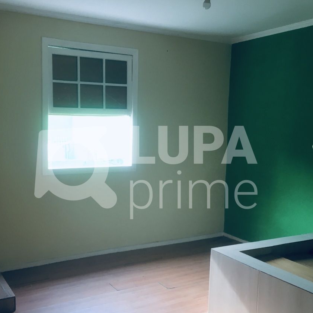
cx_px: 146
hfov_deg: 42.8
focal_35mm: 39
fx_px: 399
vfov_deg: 42.8
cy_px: 173
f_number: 2.2
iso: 25
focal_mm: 4.15
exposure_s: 1/30
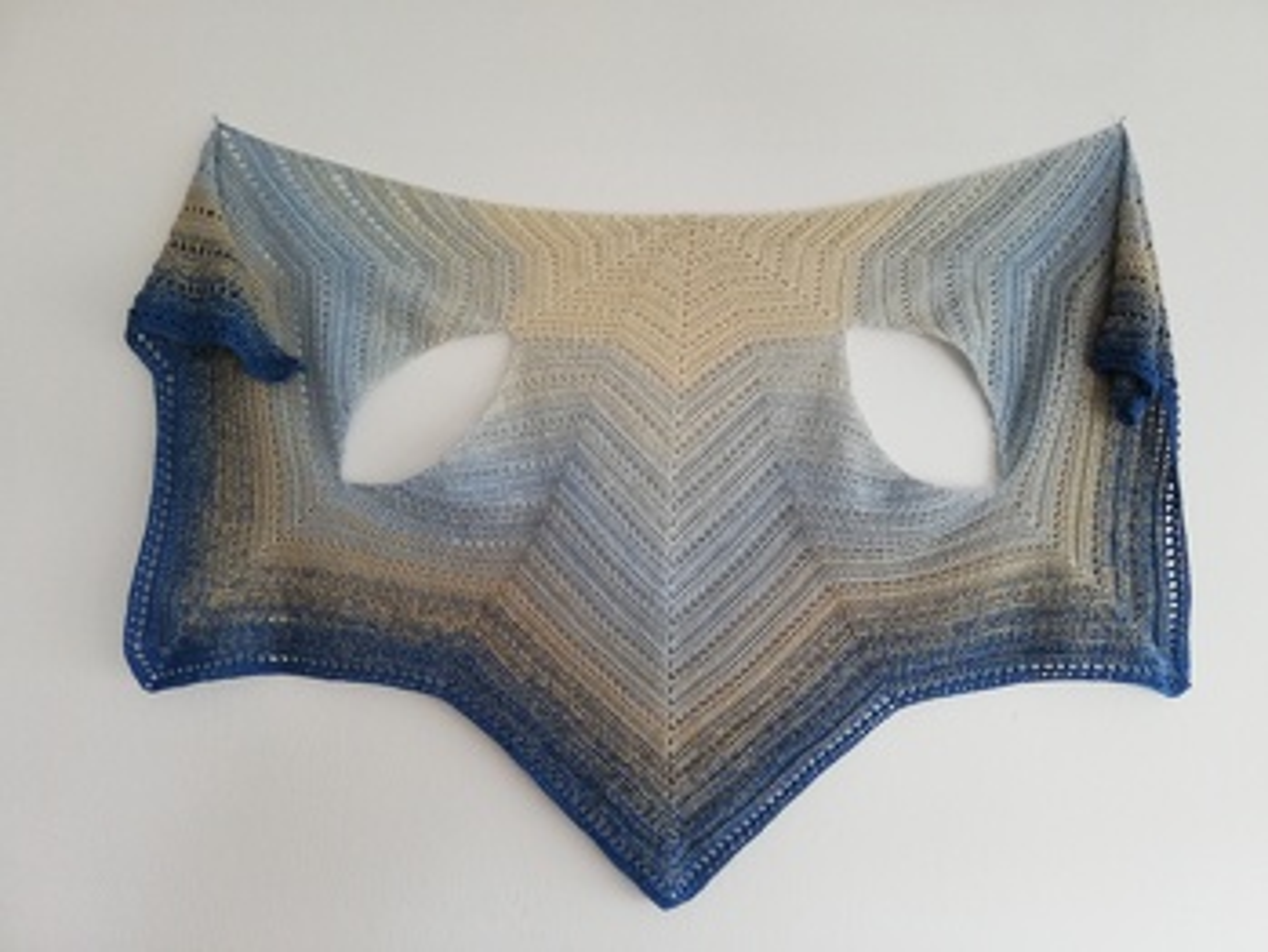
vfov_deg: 53.1
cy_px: 476
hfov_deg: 67.3
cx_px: 634
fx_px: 953
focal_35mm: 26
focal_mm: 3.81
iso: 160
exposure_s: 1/30
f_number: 2.2
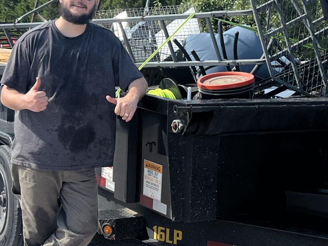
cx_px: 245
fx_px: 853
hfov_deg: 21.6
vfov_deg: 16.4
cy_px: 92
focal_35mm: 90
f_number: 1.5
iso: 50
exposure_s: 1/3968
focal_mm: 5.7
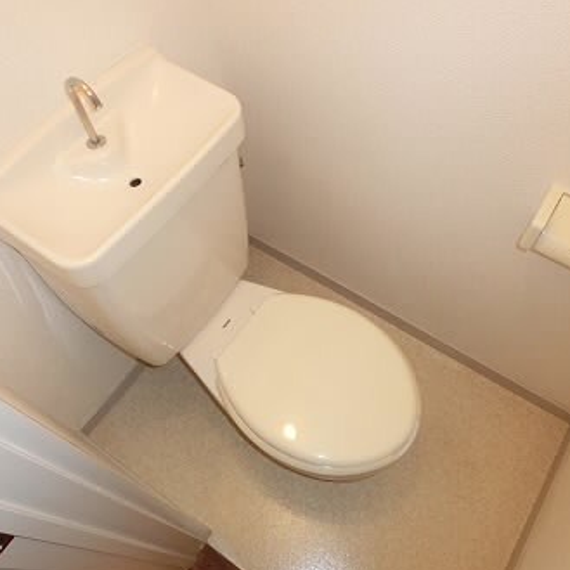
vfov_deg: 55.6
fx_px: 540
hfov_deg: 55.6
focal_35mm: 29
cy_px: 290
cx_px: 293
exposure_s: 1/60
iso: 400
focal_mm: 4.24
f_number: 3
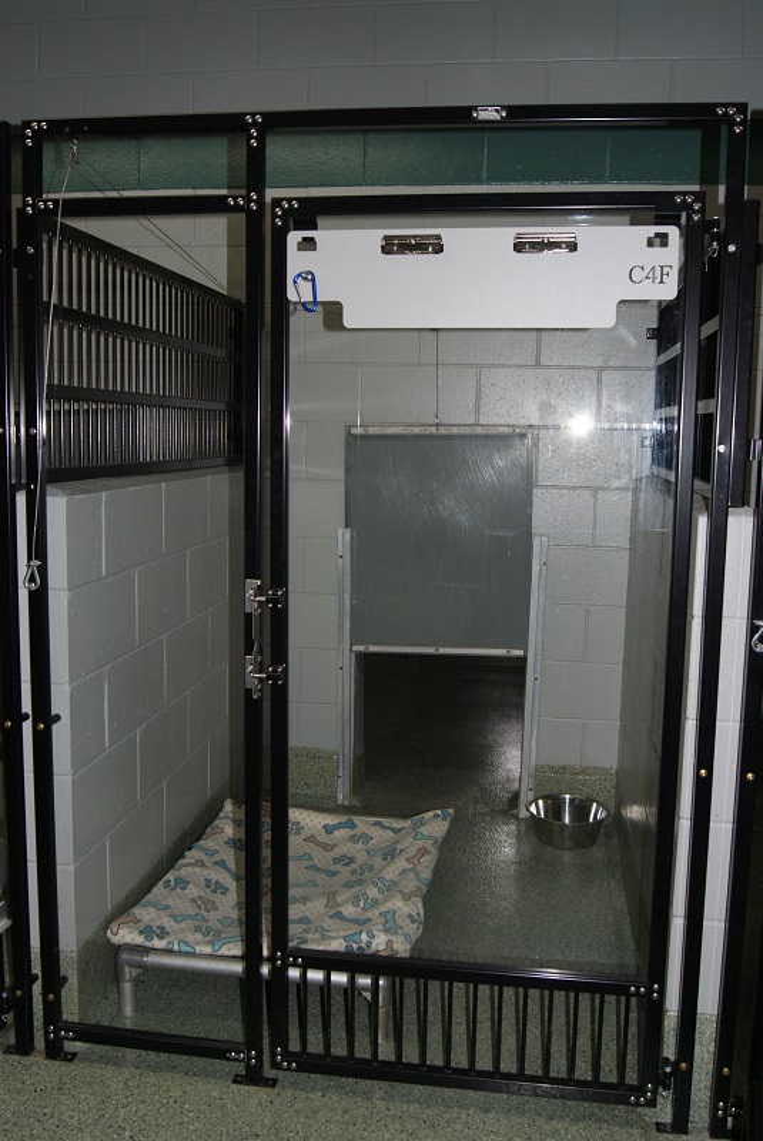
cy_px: 570
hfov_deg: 40.0
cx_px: 382
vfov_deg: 57.2
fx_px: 1047
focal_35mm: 33
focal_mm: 22
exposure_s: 1/60
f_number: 5.6
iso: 400
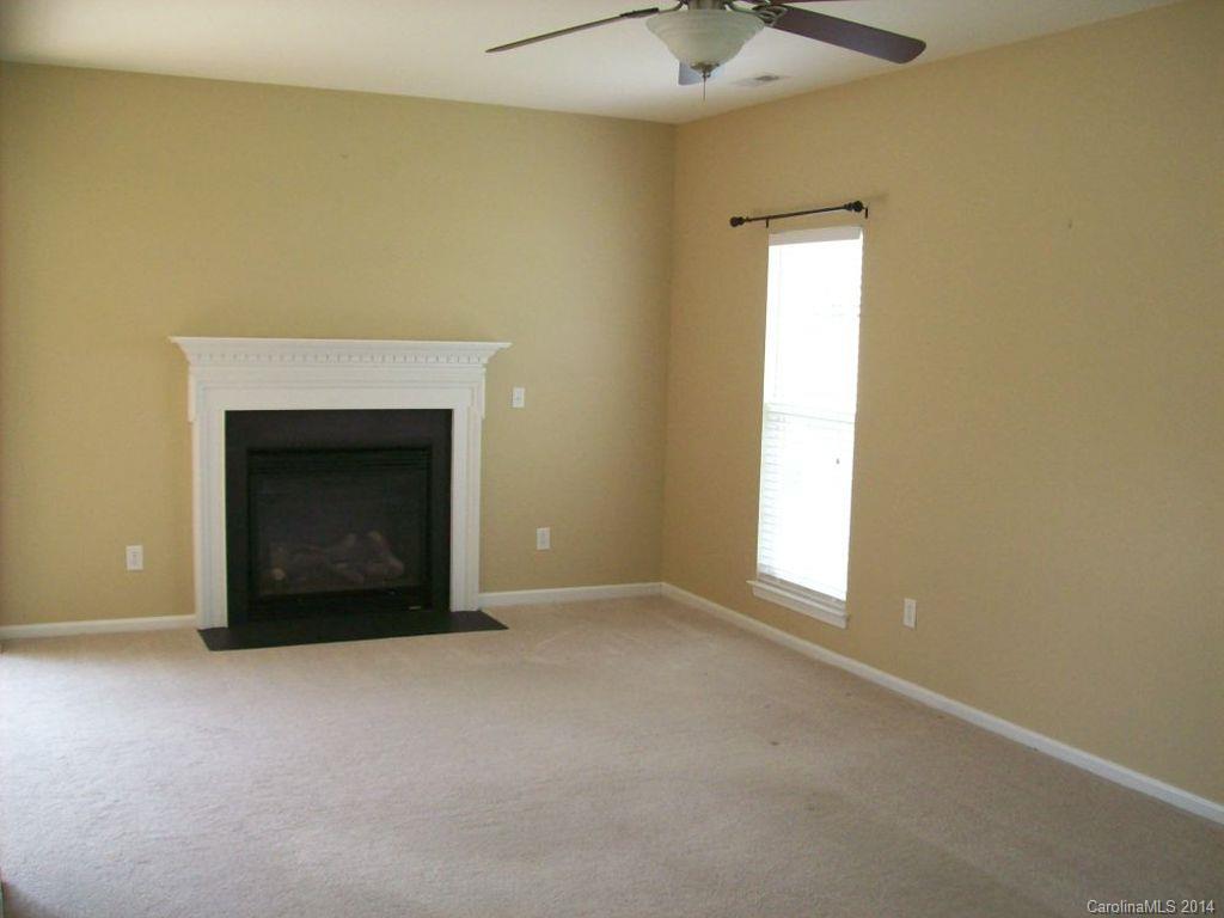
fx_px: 1273
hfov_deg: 51.4
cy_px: 459
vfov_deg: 39.7
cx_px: 612
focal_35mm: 36
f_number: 2.7
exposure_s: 1/99.7
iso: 200
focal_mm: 6
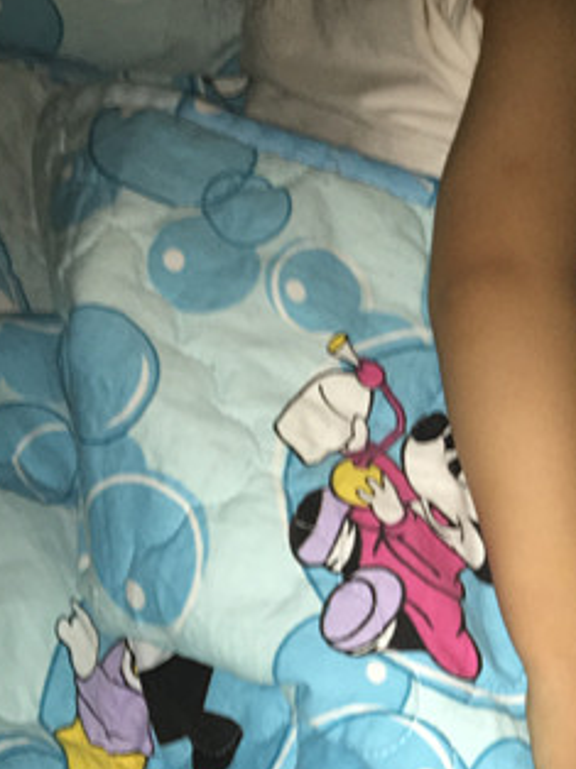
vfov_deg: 26.2
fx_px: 1644
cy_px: 509
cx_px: 623
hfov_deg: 19.1
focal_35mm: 74
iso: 50
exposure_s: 1/17
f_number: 2.2
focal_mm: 4.15
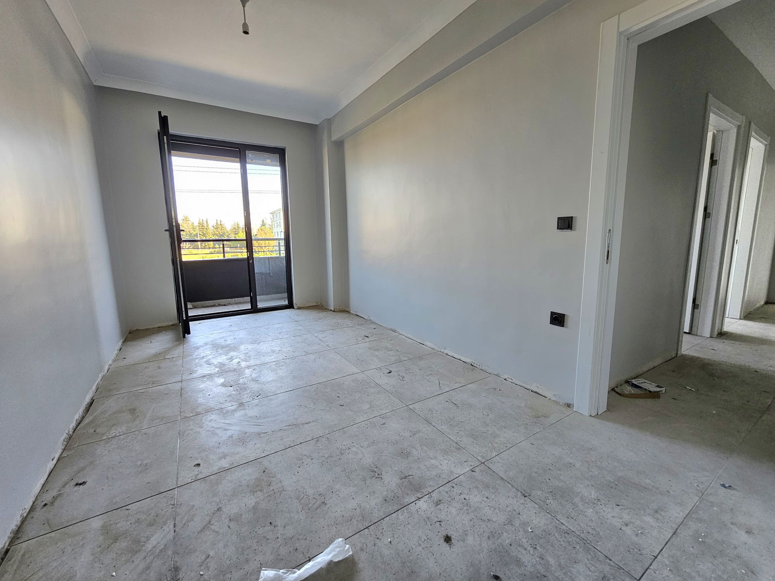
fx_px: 291
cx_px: 388
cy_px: 290
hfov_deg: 106.2
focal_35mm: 13
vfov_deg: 89.9
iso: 100
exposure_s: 1/77.5
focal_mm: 2.2
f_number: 2.2
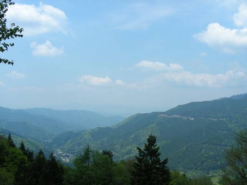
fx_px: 271
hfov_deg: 49.0
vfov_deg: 37.7
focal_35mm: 38
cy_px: 92
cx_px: 124
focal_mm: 6.3
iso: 50
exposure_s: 1/602
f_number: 4
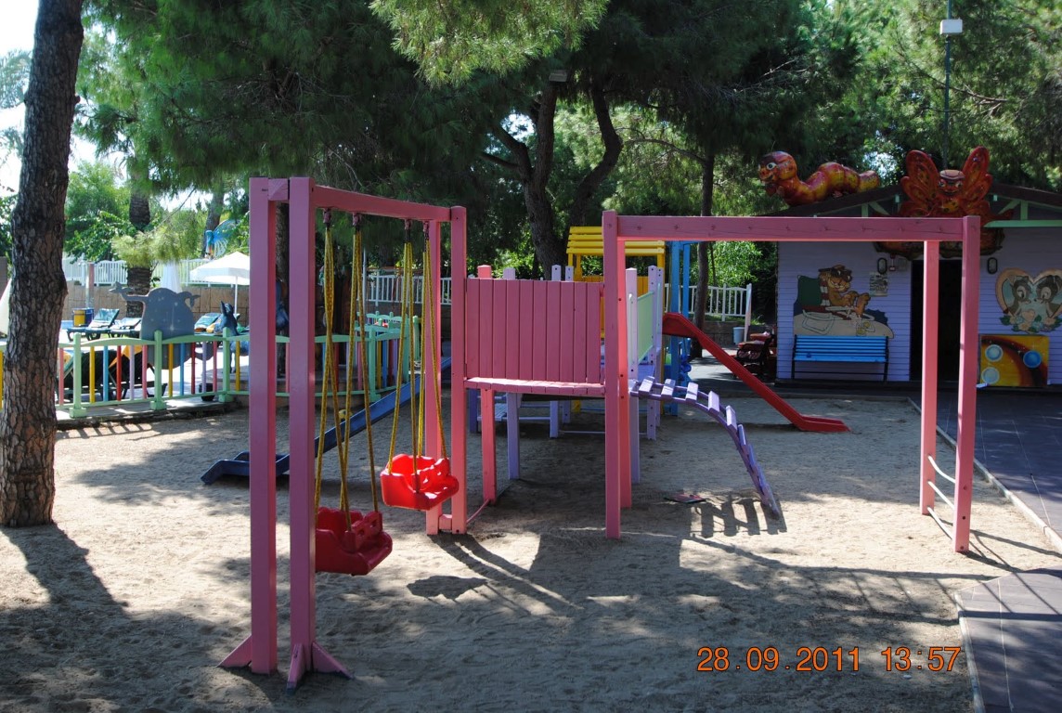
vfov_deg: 37.0
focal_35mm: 36
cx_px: 531
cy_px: 356
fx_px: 1064
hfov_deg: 53.0
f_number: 5.6
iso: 110
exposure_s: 1/125
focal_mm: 24
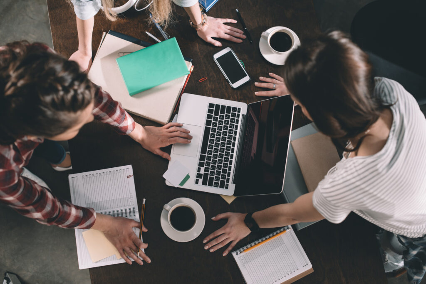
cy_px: 142
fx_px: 592
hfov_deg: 39.6
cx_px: 213
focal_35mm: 50
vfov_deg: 27.0
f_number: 2.8
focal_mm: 50
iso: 200
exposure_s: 1/100
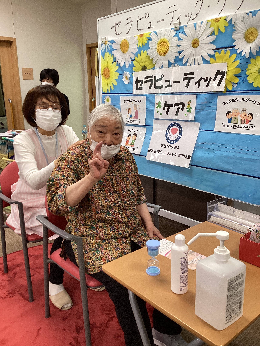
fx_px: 310
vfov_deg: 58.4
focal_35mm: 31
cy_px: 173
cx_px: 130
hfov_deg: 45.4
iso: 80
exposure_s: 1/50
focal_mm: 3.3
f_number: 2.4
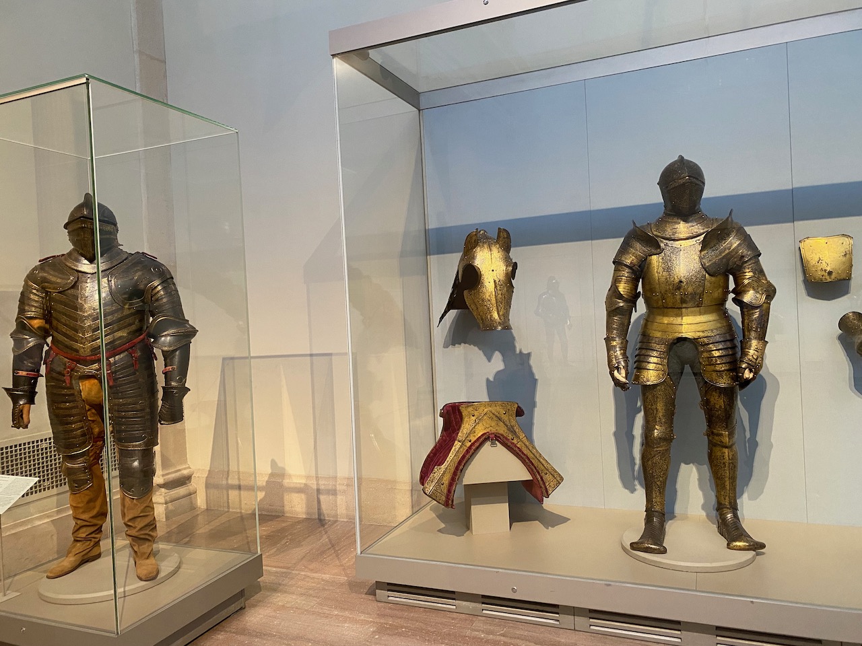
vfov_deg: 53.1
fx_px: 647
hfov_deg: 67.3
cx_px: 431
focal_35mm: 26
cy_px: 323
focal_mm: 4.25
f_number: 1.8
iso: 320
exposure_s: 1/60
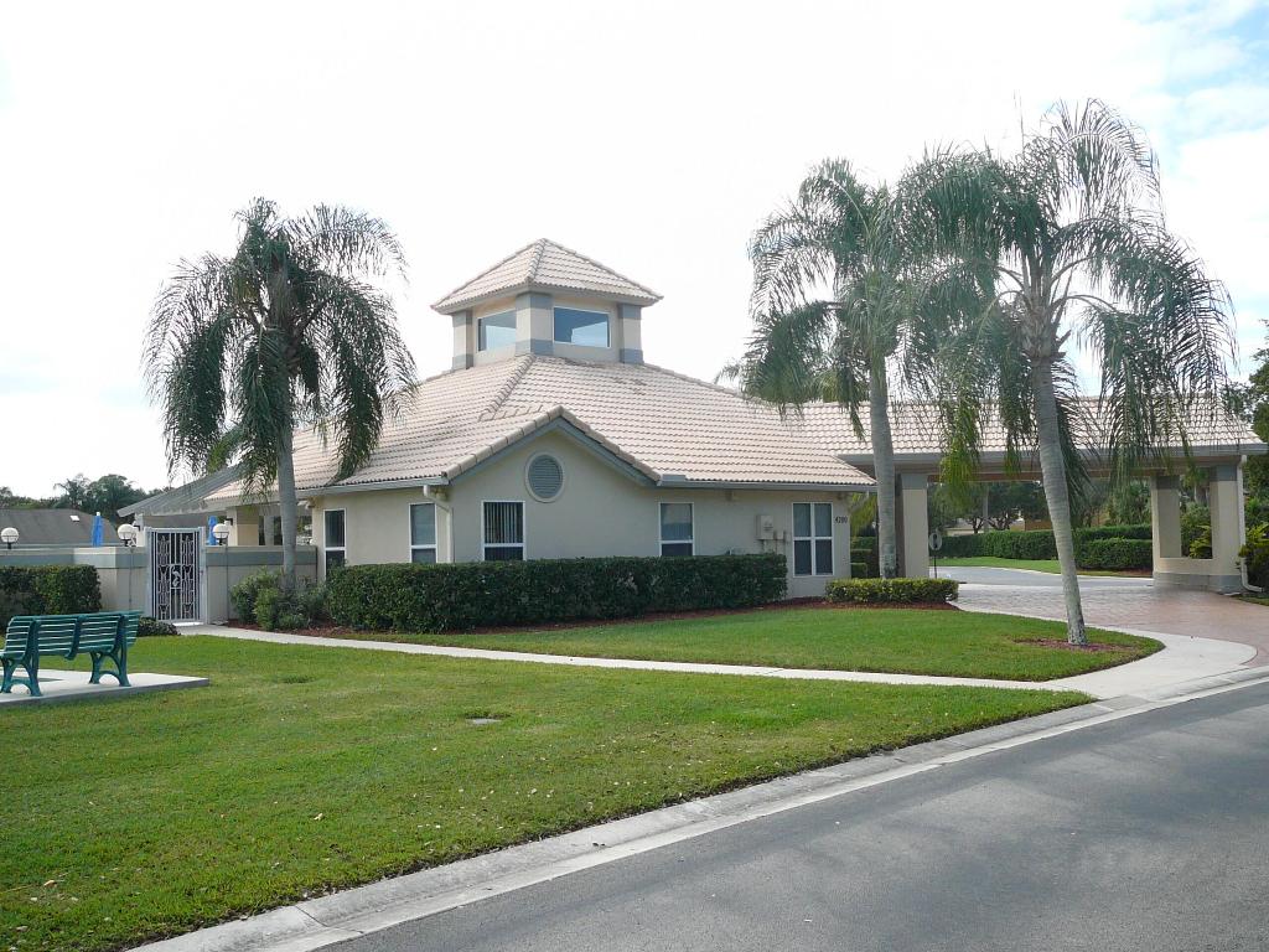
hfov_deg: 52.6
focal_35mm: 35
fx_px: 1283
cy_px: 476
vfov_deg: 40.7
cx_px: 634
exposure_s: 1/640
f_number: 2.8
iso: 80
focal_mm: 5.2
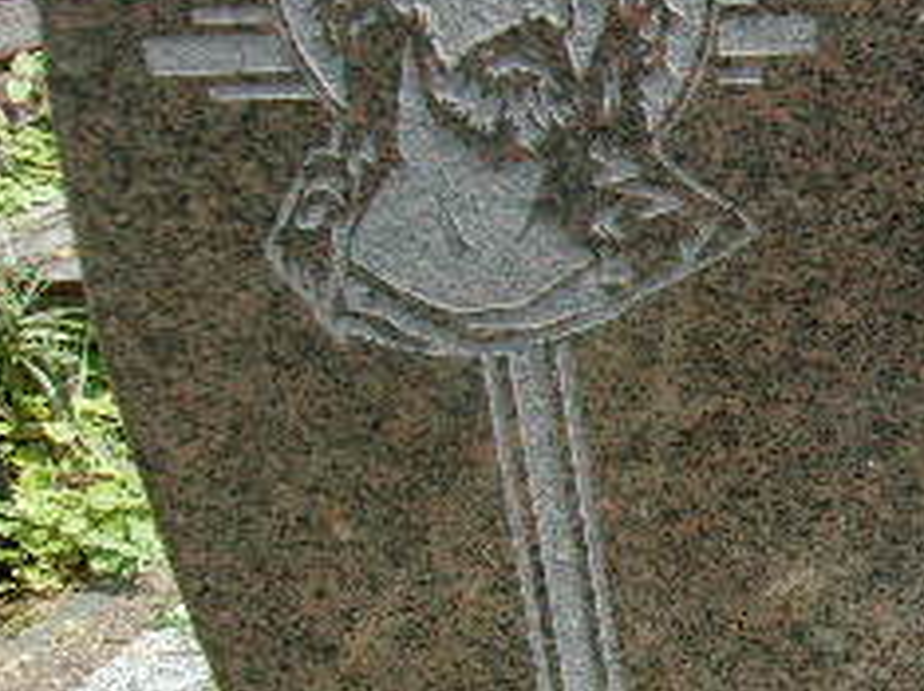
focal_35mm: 74
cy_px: 383
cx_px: 1125
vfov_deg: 19.9
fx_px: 1973
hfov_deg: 23.9
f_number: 10.4
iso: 80
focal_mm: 4.9
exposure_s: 1/80
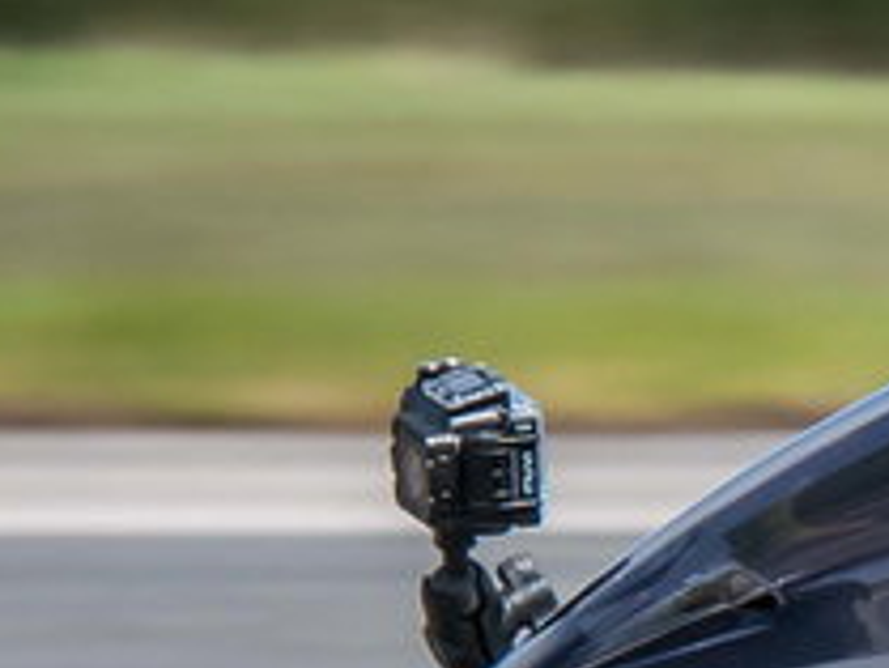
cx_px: 2267
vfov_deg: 0.8
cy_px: 1513
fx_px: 45457
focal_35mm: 1769
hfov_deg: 1.1
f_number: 11
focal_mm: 160
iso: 250
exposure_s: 1/200
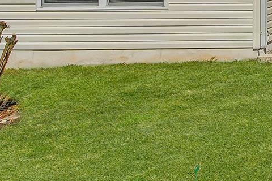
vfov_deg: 25.4
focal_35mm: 50
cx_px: 442
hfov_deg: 25.3
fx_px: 378
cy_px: -7
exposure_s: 1/3200
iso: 500
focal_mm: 10
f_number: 8
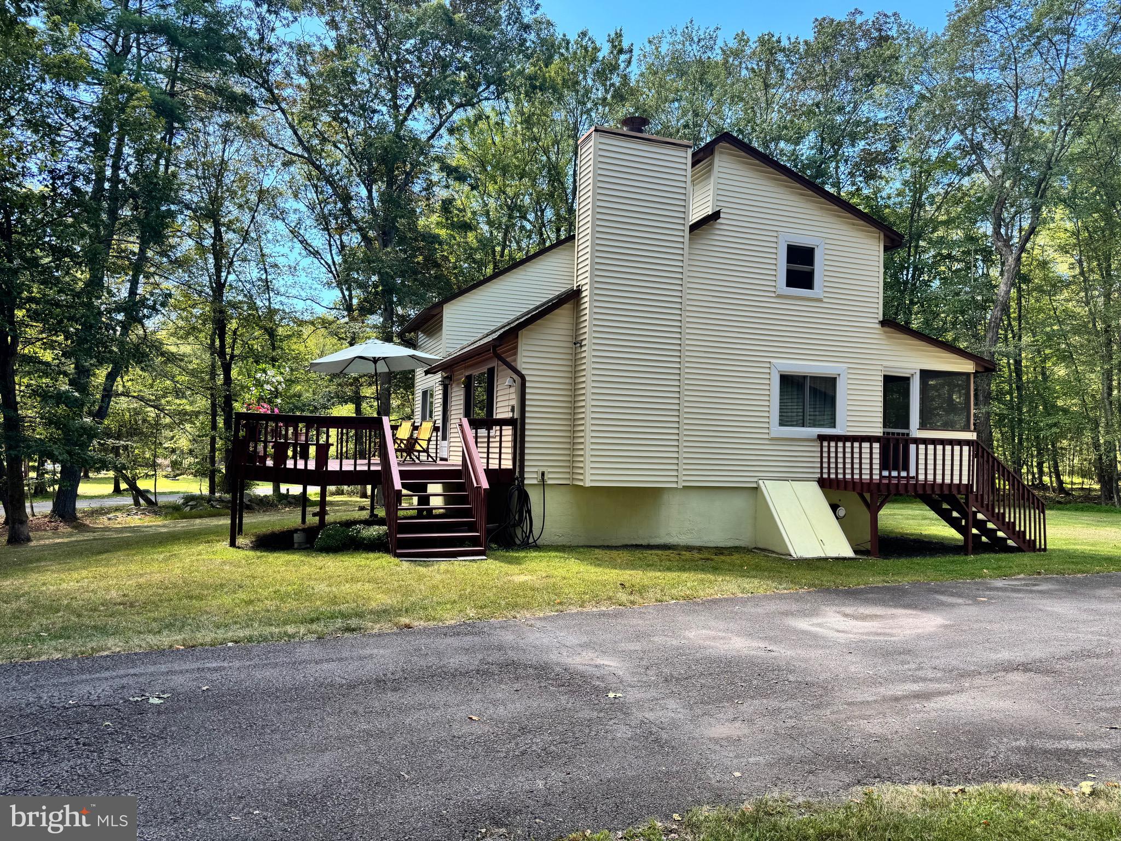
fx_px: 777
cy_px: 420
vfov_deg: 56.8
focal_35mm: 24
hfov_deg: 71.6
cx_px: 560
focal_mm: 6.76
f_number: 1.78
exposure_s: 1/539
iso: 80
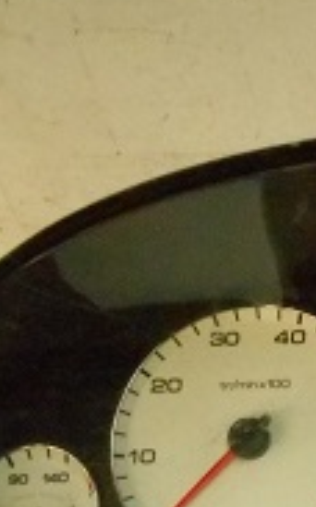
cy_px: 396
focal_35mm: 70
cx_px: 463
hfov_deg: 16.9
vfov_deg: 28.8
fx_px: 967
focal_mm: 4.6
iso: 1600
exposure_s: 1/25
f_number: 3.2
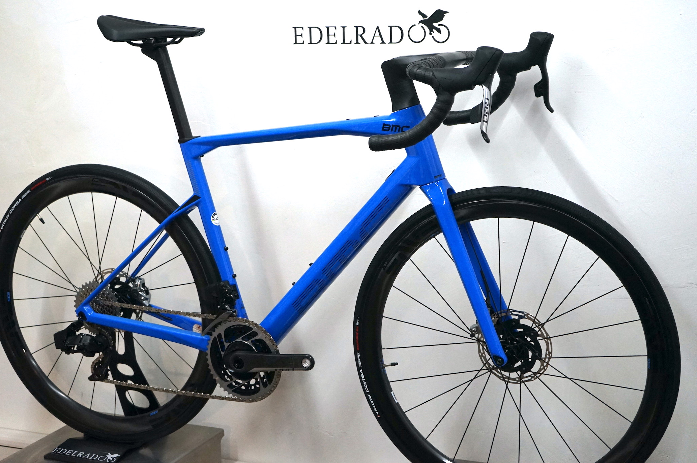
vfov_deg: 21.2
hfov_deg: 31.4
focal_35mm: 64
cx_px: 345
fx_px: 1238
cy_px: 229
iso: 2500
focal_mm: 63
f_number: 5.6
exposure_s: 1/160
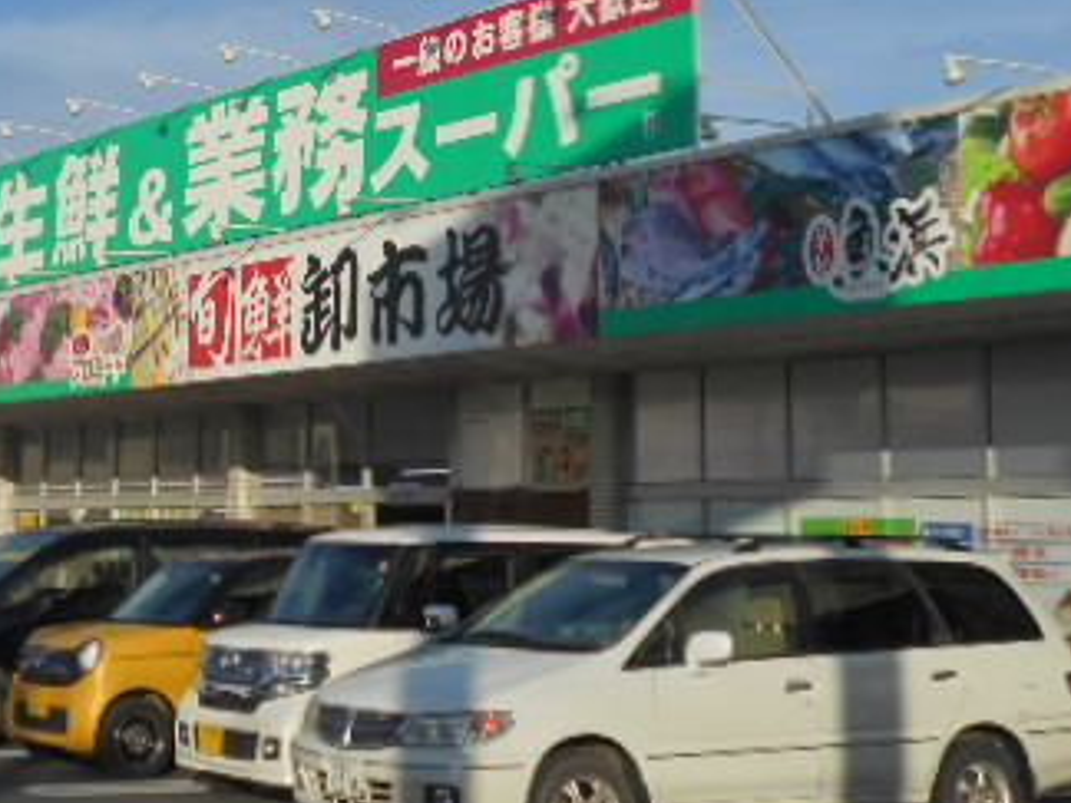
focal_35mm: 77
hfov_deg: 24.8
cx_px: 172
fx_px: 2382
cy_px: 33
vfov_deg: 18.7
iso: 80
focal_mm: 6.7
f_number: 3.9
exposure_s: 1/1000
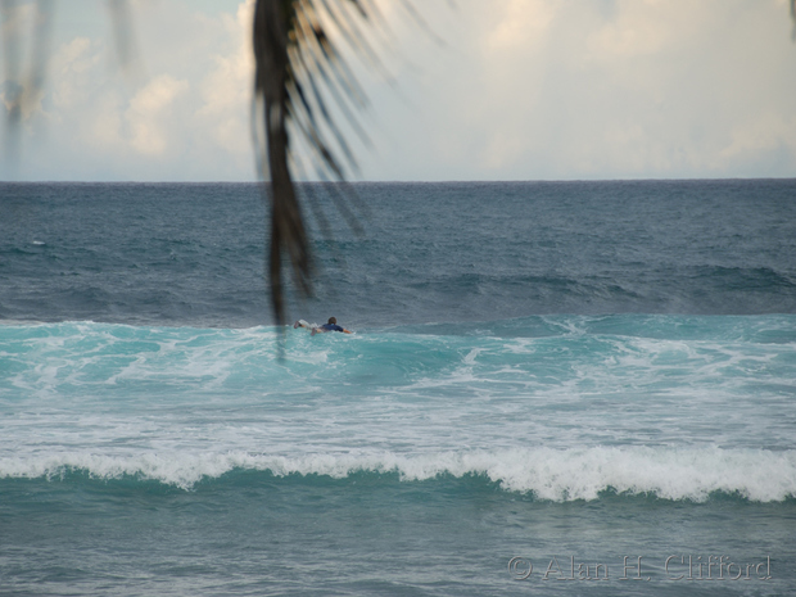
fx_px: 6370
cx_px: 358
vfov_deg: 5.4
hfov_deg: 7.2
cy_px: 298
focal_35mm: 277
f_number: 5.6
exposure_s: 1/200
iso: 100
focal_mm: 170
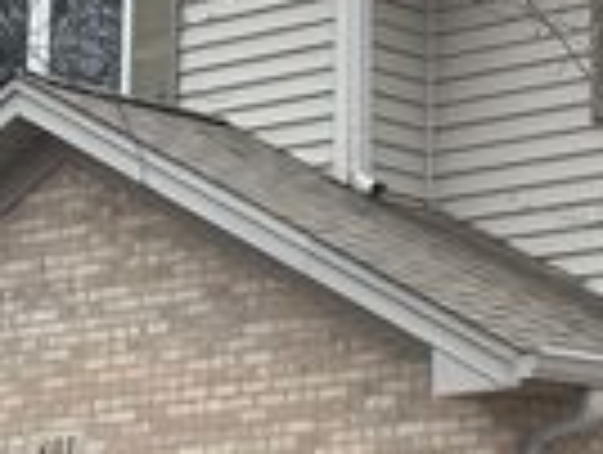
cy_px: 272
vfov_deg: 8.3
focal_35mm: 179
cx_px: 756
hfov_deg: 10.8
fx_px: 3124
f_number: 1.78
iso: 80
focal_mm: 6.76
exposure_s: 1/172
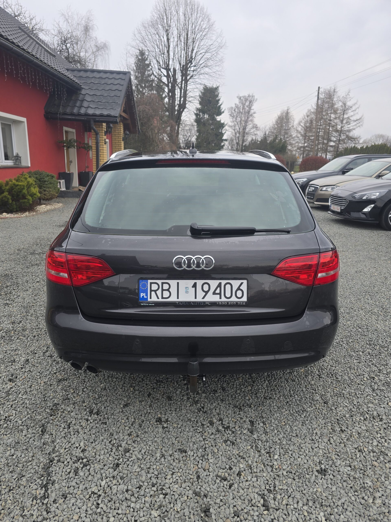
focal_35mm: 23
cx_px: 196
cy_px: 261
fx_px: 346
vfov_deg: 73.9
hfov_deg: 58.9
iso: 20
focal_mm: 6.3
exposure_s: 1/180
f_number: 1.7
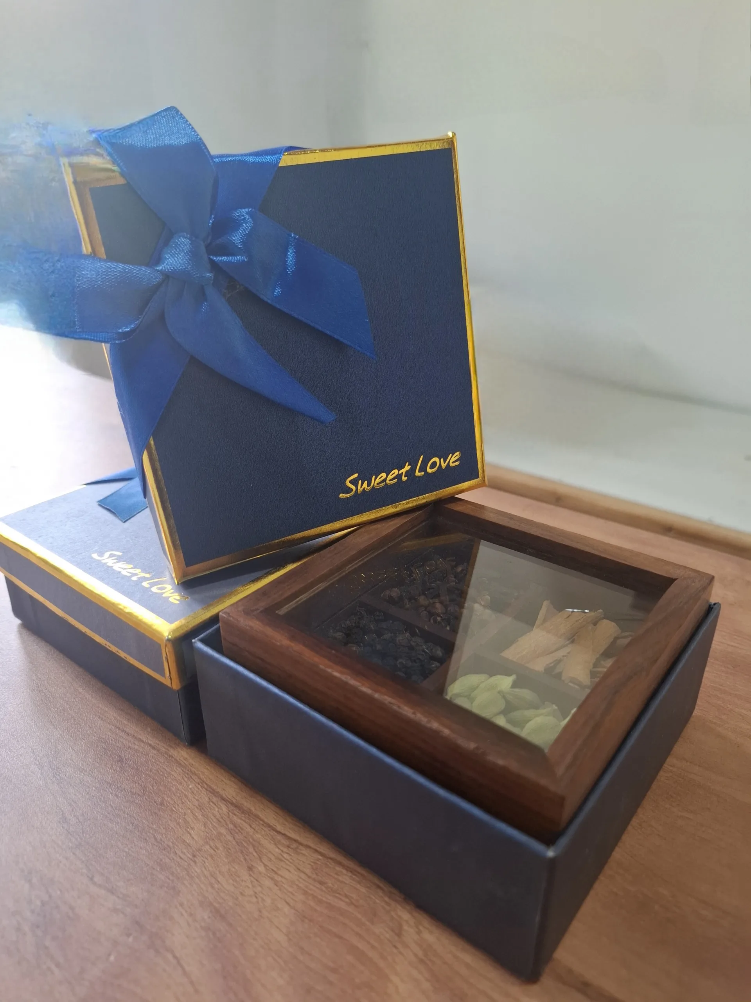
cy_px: 501
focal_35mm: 23
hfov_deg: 58.9
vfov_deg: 73.9
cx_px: 376
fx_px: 665
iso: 200
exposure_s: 1/100
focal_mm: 5.54
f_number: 1.8
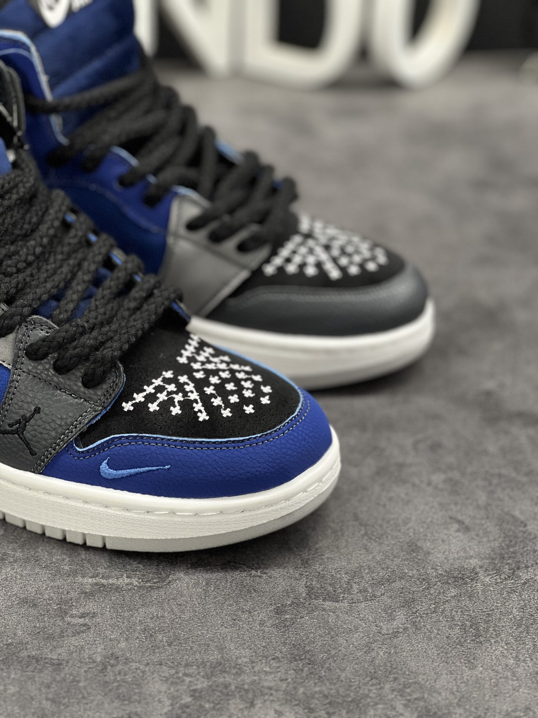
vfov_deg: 25.3
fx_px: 1596
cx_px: 269
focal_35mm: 77
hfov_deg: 19.1
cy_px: 359
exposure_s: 1/100
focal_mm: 9
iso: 200
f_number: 2.8
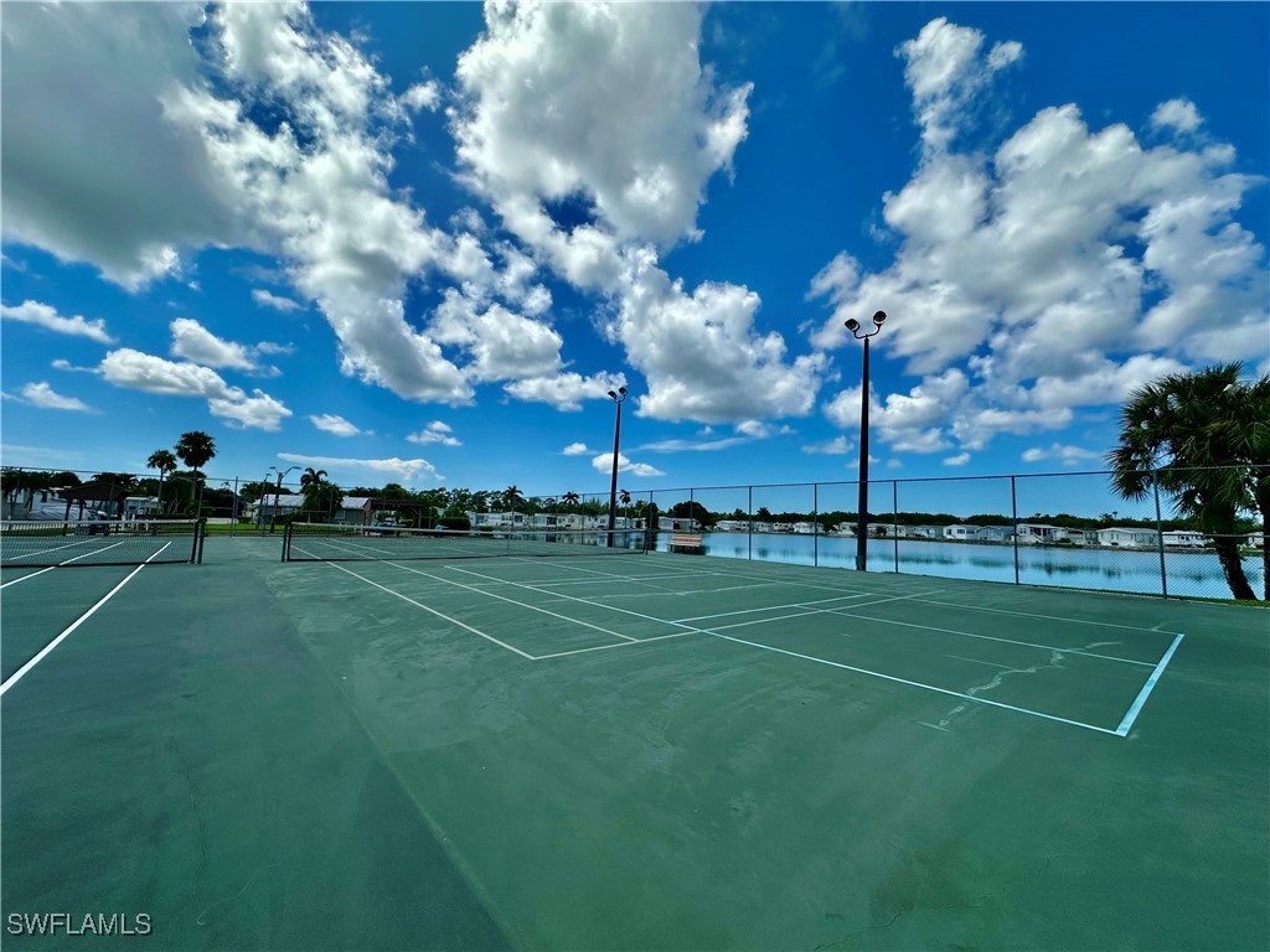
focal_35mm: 14
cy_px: 476
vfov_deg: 85.7
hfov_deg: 102.1
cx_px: 635
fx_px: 514
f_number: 2.2
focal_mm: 2.22
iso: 50
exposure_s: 1/3731
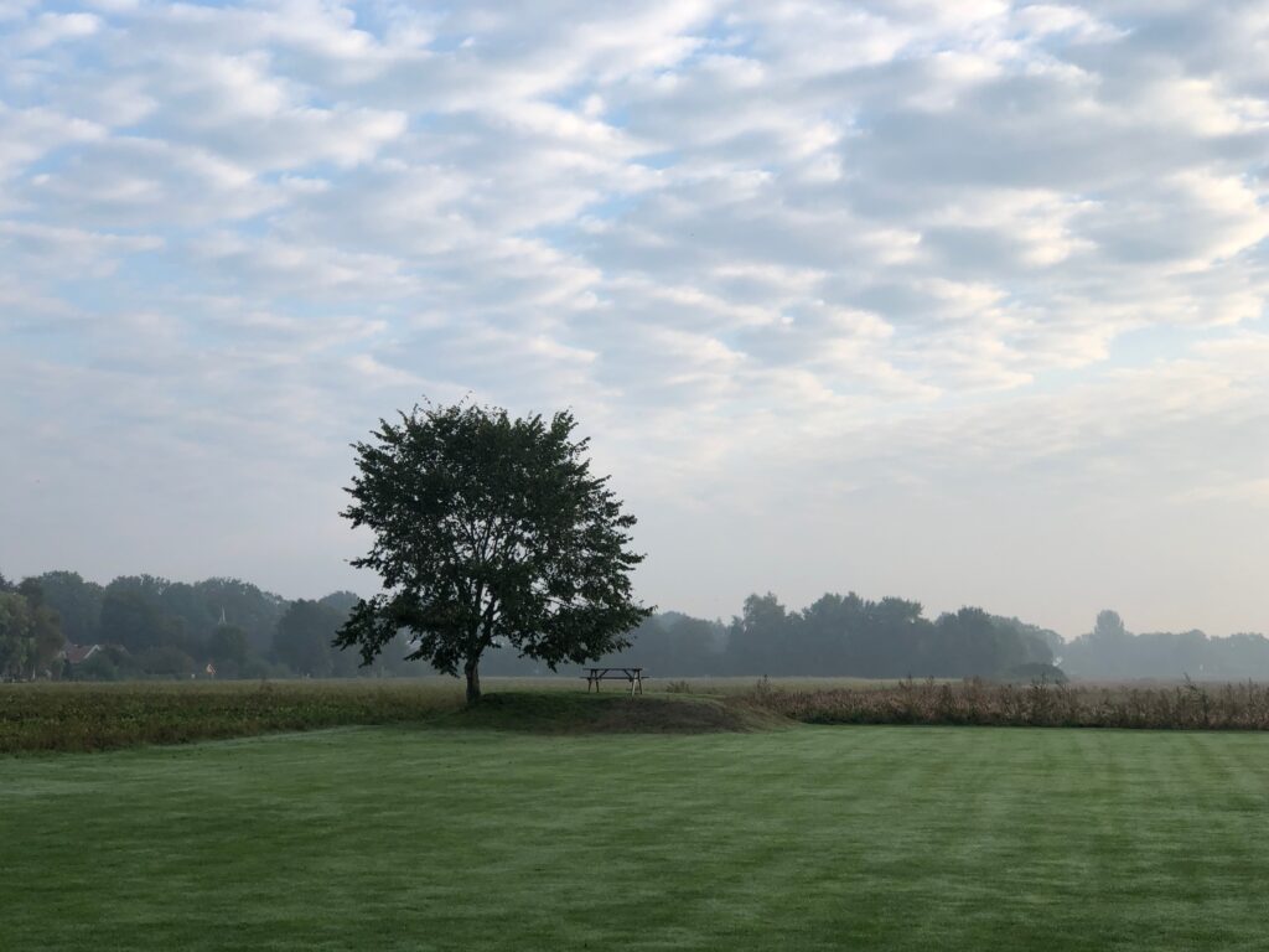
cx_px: 634
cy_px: 476
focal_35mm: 57
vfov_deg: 25.7
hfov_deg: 33.8
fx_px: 2090
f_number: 2.8
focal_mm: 6.6
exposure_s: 1/458
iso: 20
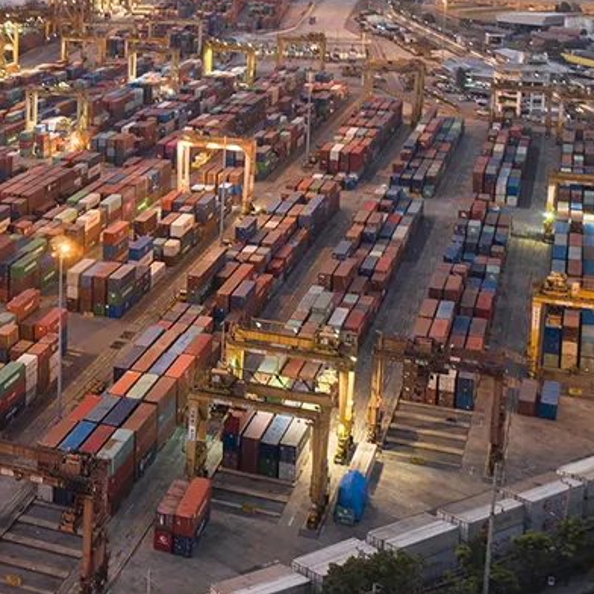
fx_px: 1359
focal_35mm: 70
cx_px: -265
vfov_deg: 23.9
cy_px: 54
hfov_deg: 21.3
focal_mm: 10.26
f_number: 2.8
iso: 100
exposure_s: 1/2
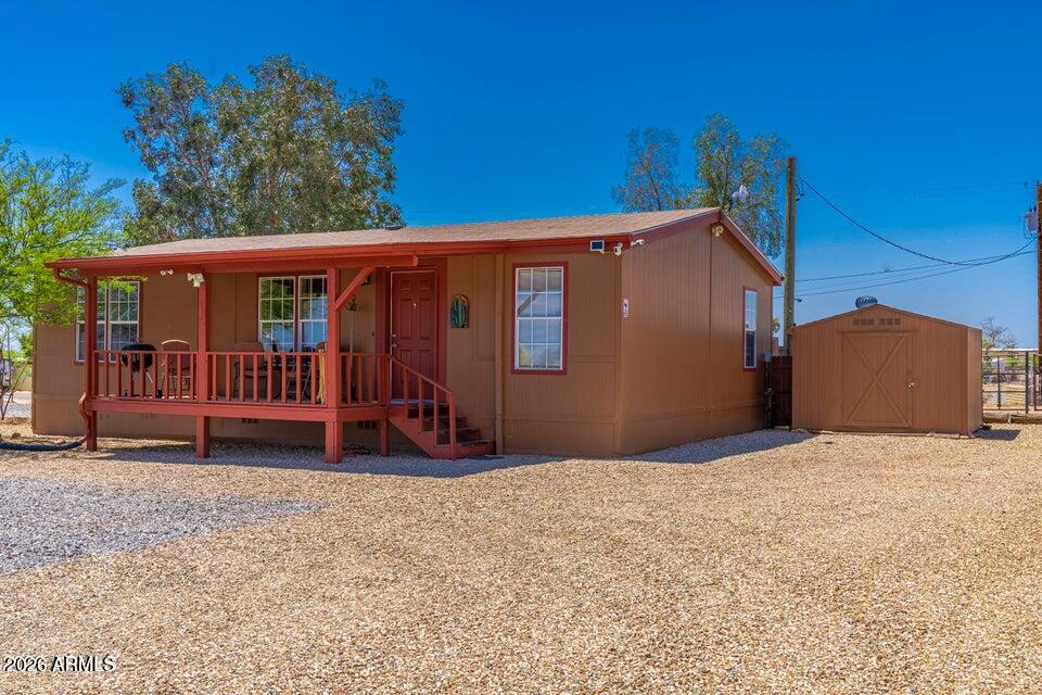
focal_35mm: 35
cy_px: 348
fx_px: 1013
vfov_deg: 37.9
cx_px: 521
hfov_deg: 54.4
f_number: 10
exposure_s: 1/5000
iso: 100
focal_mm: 35
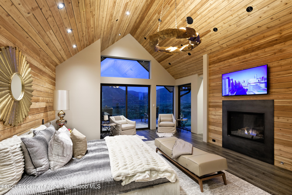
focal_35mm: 17
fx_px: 138
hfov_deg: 93.3
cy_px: 98
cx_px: 146
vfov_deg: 70.5
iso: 100
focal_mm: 17
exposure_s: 1.3
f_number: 7.1
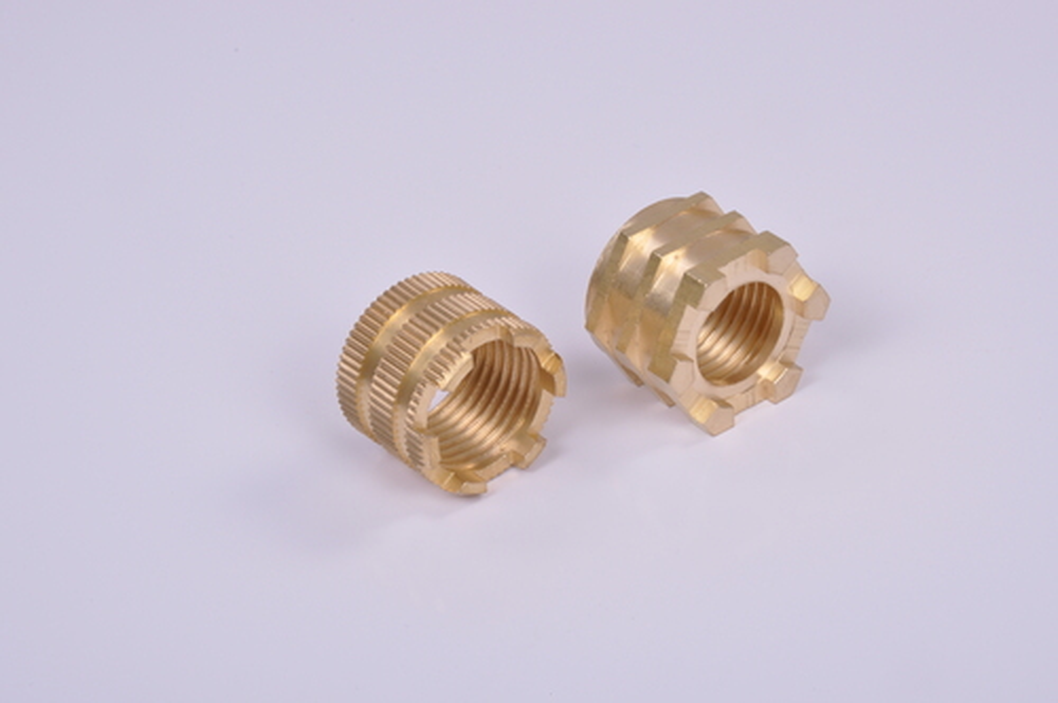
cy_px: 352
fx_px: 4315
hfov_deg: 14.0
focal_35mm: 147
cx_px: 529
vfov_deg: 9.3
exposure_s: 1/125
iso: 200
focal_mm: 98
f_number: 36
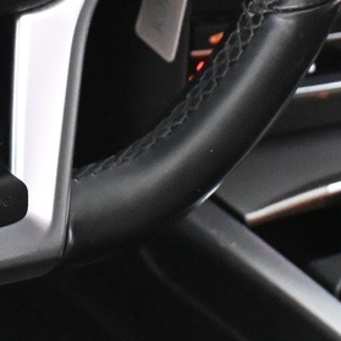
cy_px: -227
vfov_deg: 8.4
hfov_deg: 8.5
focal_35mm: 203
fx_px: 2265
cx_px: -82
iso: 7200
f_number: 4.5
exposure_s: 1/40
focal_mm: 27.5
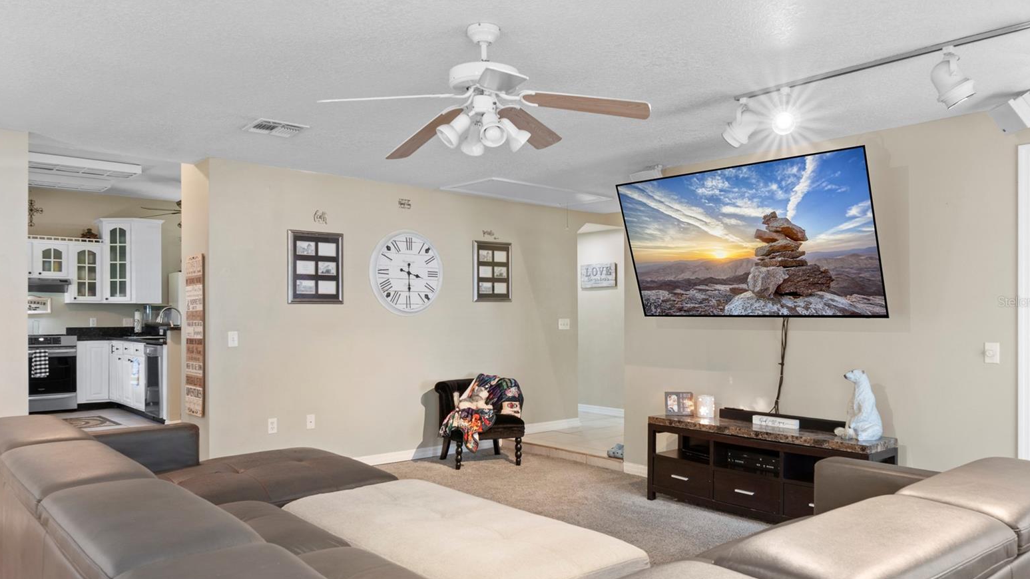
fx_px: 710
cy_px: 301
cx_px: 525
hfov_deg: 71.9
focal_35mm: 26
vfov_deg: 44.4
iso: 400
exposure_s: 1.3
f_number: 8
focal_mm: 16
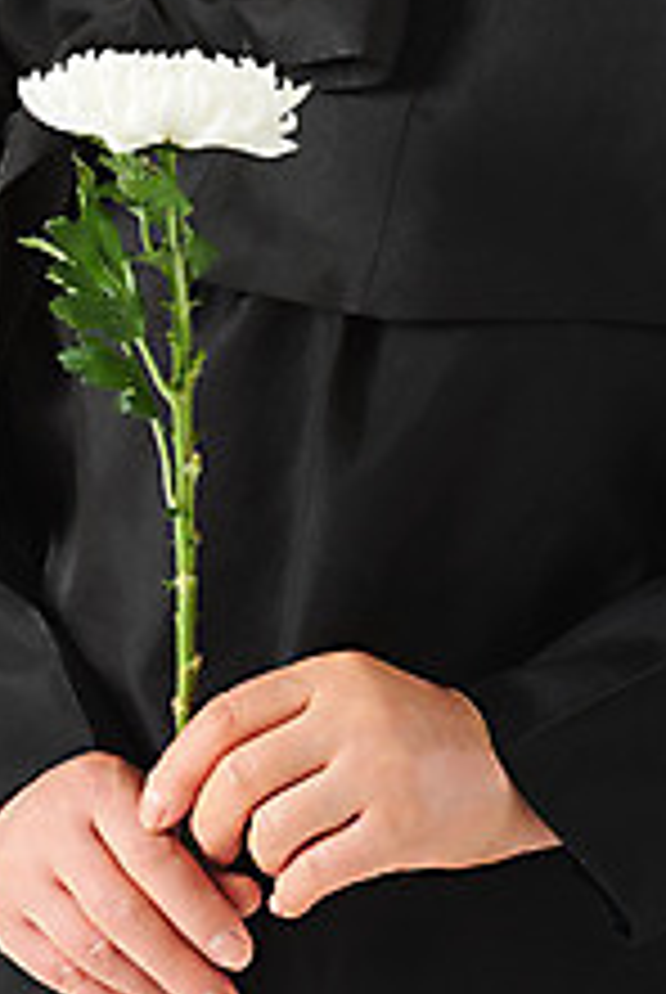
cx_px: 146
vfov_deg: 7.6
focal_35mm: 271
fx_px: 7496
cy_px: 288
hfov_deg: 5.1
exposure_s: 1/125
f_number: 11
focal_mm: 150
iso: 100
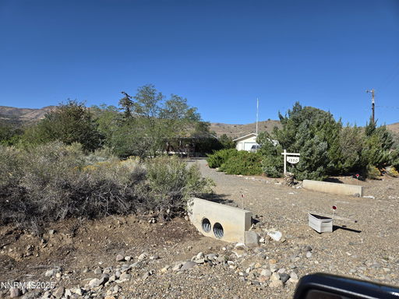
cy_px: 150
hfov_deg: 73.9
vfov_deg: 58.9
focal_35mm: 23
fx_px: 265
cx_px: 200
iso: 32
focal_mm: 5.4
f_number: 1.8
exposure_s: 1/2921
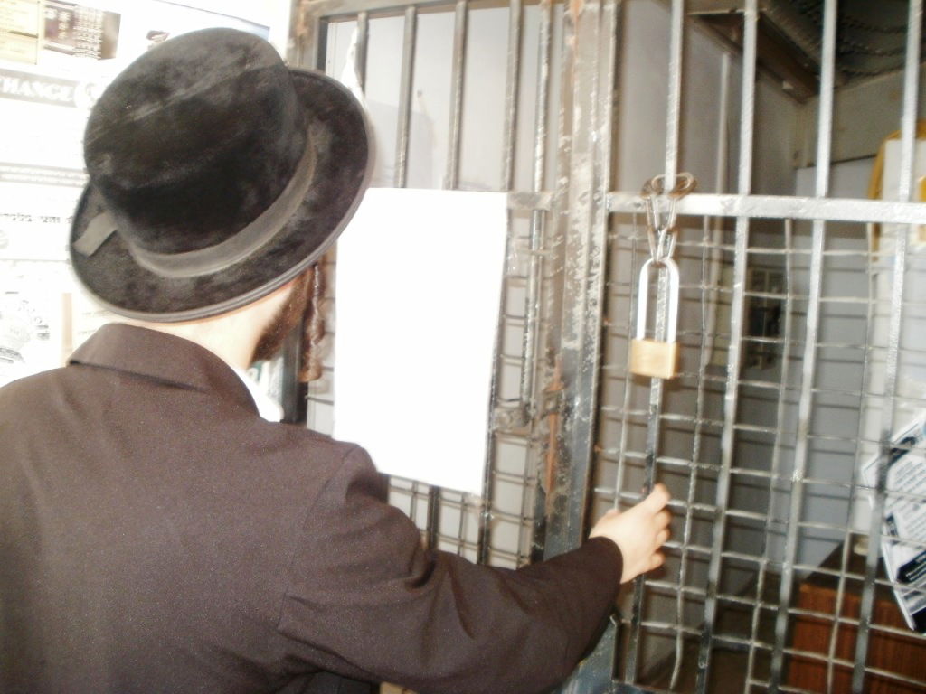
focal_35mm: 36
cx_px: 463
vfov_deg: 39.7
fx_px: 963
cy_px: 347
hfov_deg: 51.4
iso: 200
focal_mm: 6.3
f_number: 3.5
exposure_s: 1/30
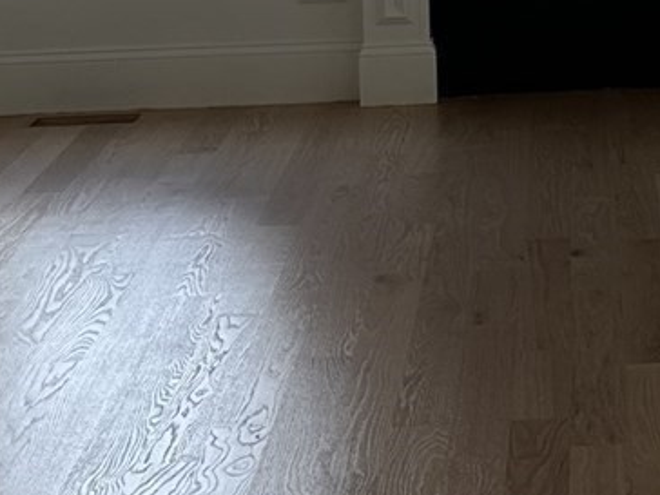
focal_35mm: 135
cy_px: -377
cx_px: 651
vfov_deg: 10.4
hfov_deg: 14.4
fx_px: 2574
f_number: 1.78
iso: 80
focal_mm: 6.86
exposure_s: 1/292
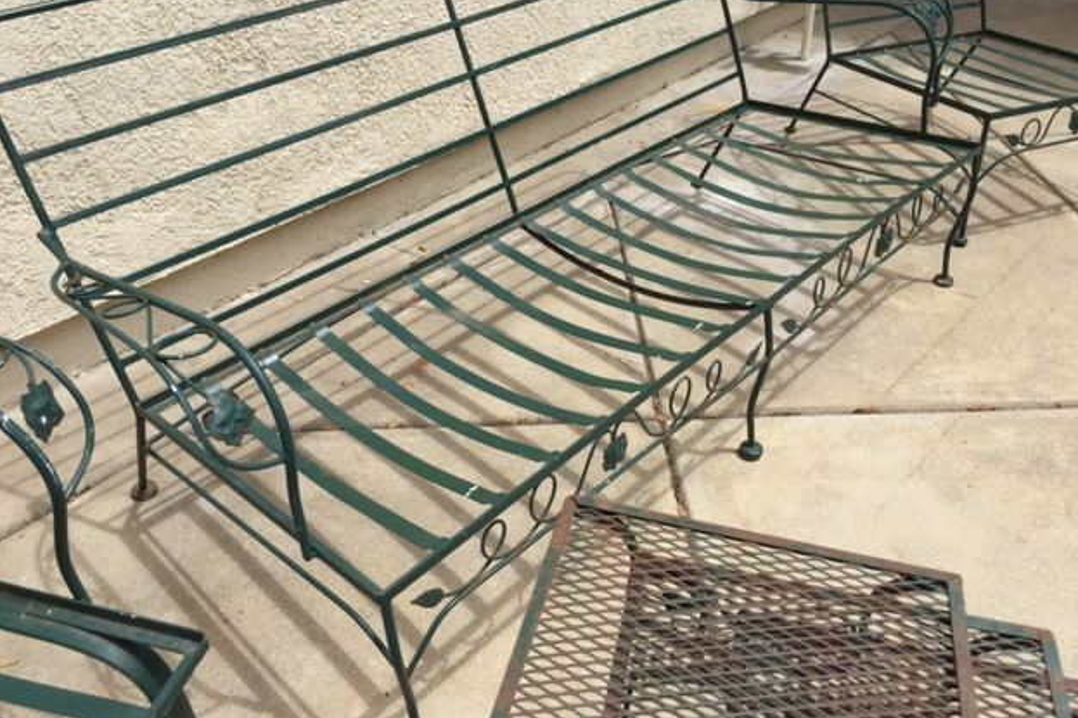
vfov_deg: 42.3
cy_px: 322
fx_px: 928
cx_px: 552
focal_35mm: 31
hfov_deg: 60.3
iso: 32
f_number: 2.2
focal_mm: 4.15
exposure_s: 1/1980
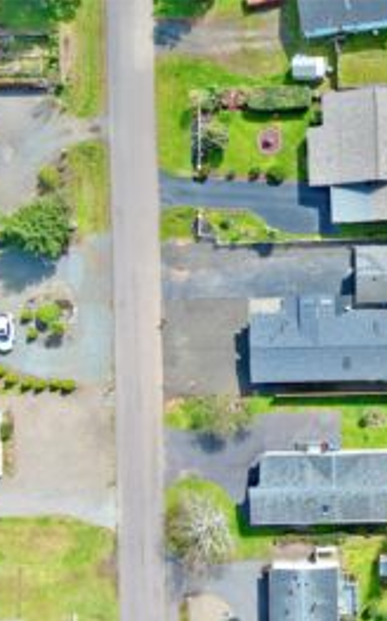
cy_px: 313
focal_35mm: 45
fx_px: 761
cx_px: 399
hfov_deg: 26.8
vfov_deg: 44.4
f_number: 2.8
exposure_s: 1/571
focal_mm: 10.57
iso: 100
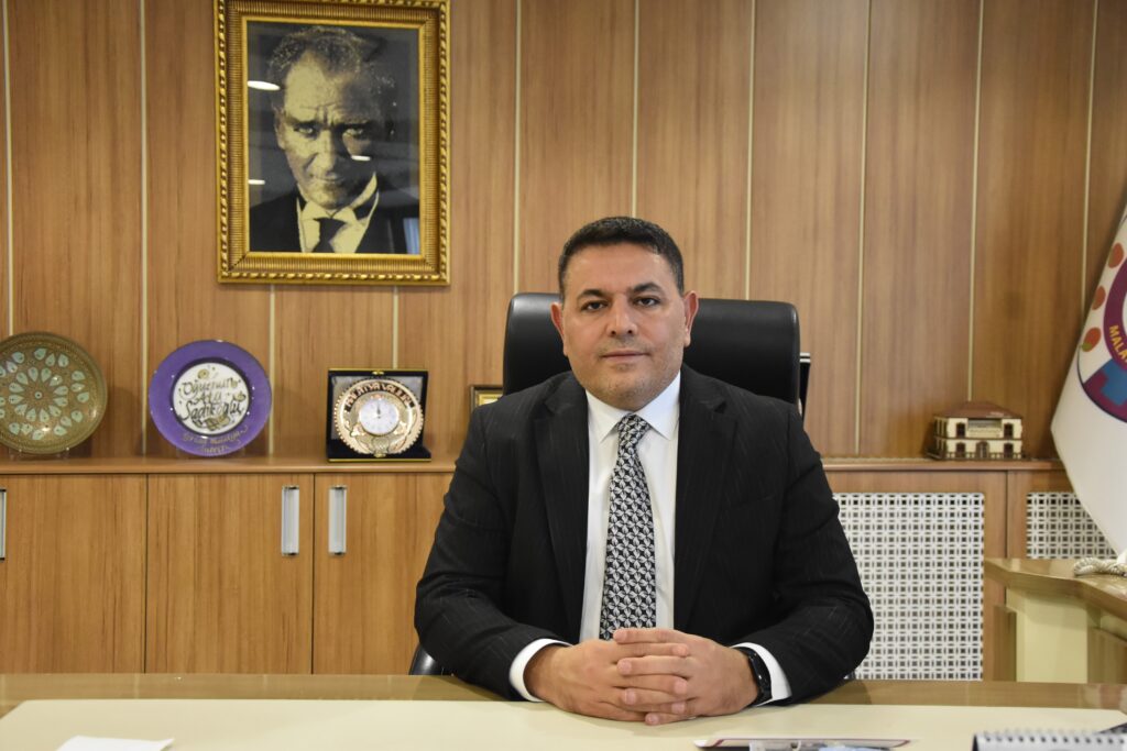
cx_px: 564
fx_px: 1597
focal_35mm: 51
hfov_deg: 38.9
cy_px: 376
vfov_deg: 26.5
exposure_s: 1/60
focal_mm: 34
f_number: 4.2
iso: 3200
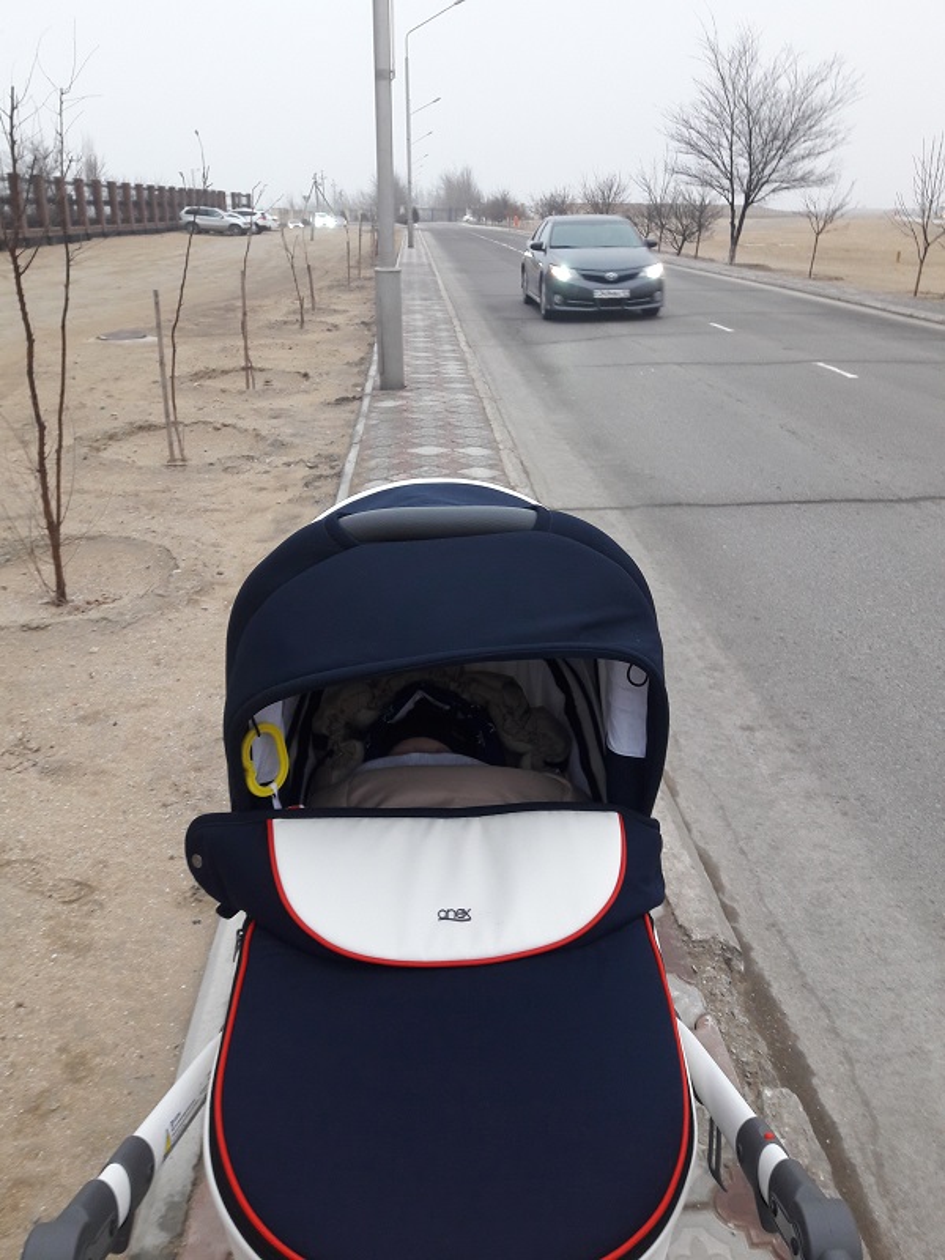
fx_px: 1019
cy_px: 630
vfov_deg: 63.4
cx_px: 472
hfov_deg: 49.7
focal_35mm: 28
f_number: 1.9
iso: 64
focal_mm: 3.7
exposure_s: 1/33
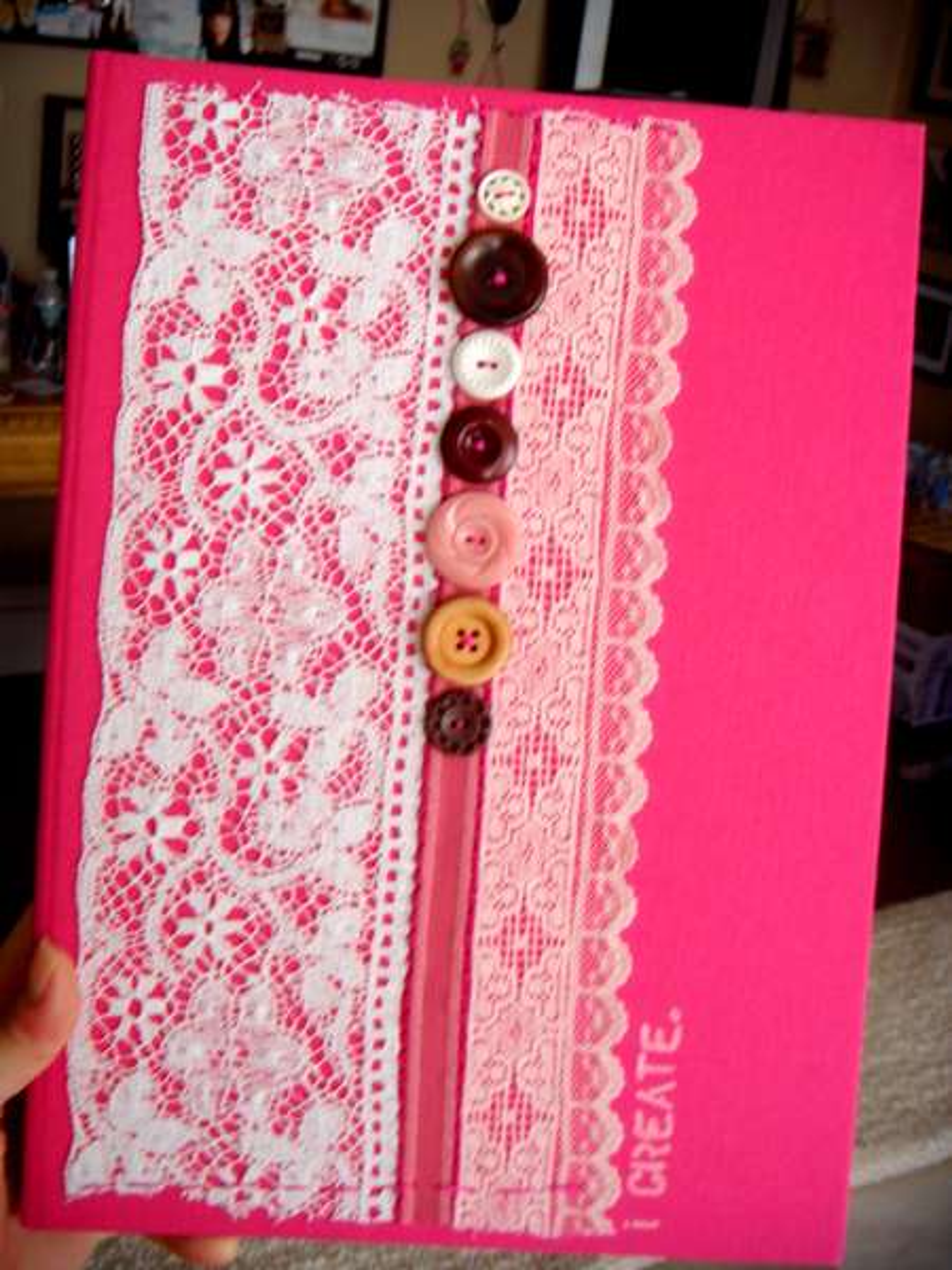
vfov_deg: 49.0
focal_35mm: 38
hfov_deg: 37.7
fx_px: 1393
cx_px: 476
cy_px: 635
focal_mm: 6.4
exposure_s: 1/9.67
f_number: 3.5
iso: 64
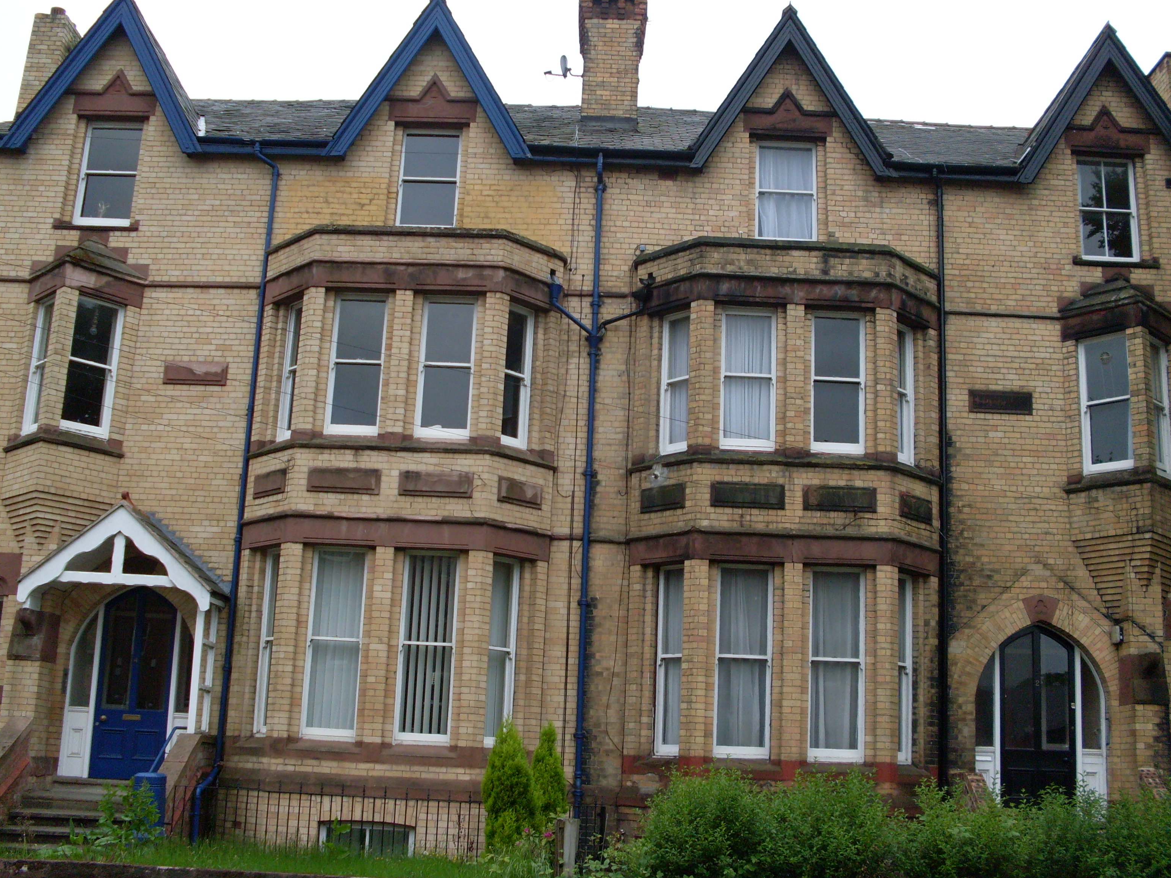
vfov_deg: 36.0
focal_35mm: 40
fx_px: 1353
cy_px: 427
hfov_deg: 46.8
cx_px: 594
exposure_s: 1/750
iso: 80
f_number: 2.8
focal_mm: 6.3
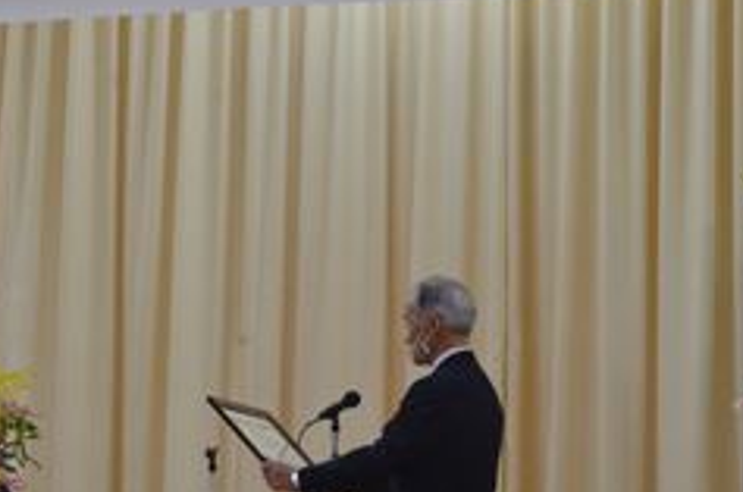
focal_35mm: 152
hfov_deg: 13.4
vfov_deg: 9.0
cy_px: 324
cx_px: 119
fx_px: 3131
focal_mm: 48
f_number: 18
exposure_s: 1/80
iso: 3200
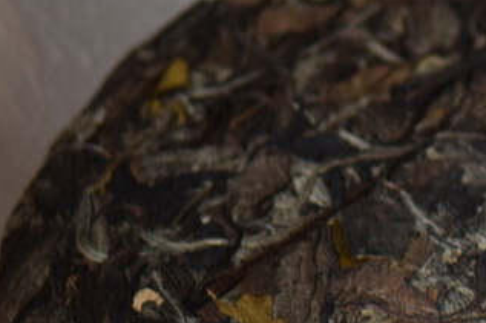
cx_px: 670
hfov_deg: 3.4
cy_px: 265
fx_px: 8054
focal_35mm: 597
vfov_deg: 2.3
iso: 160
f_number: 3
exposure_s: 1/90
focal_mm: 105
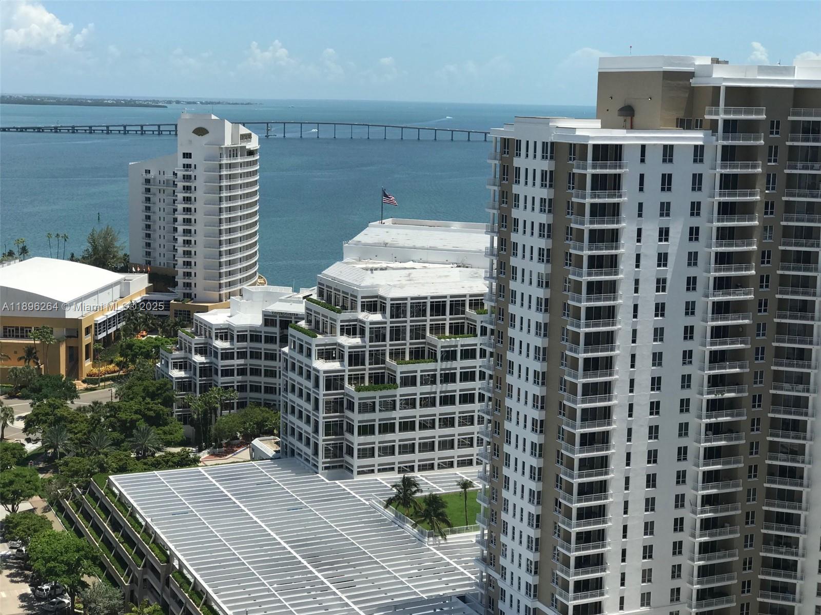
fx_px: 1352
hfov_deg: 33.8
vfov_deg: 25.7
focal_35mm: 57
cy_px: 308
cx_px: 410
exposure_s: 1/1140
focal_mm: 6.6
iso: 20
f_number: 2.8
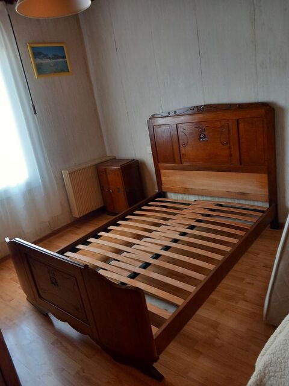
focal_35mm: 27
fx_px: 301
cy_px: 193
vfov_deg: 65.3
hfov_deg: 51.4
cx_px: 144
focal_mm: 4
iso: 200
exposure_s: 1/33
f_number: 1.8
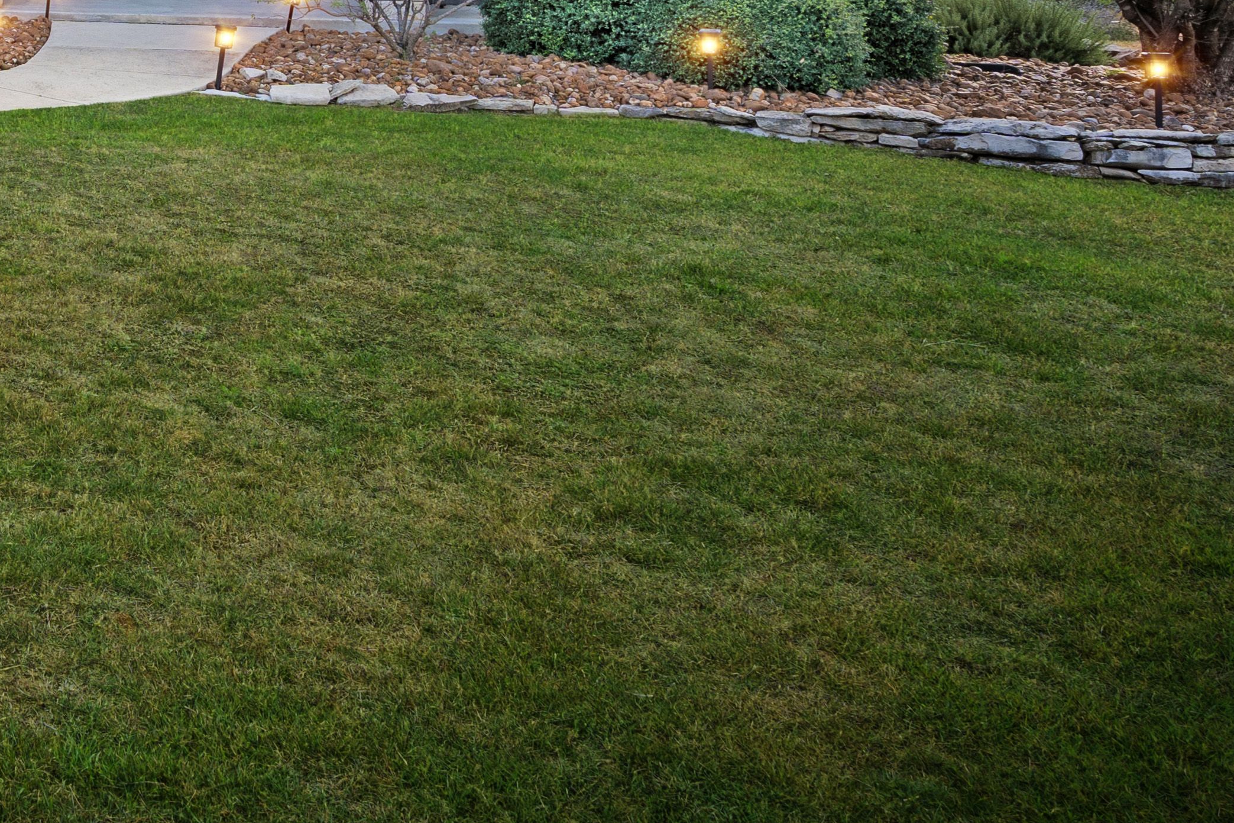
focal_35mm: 46
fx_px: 1577
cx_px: -217
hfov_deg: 34.8
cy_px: -124
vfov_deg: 26.5
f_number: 11
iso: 100
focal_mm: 16
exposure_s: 1/60
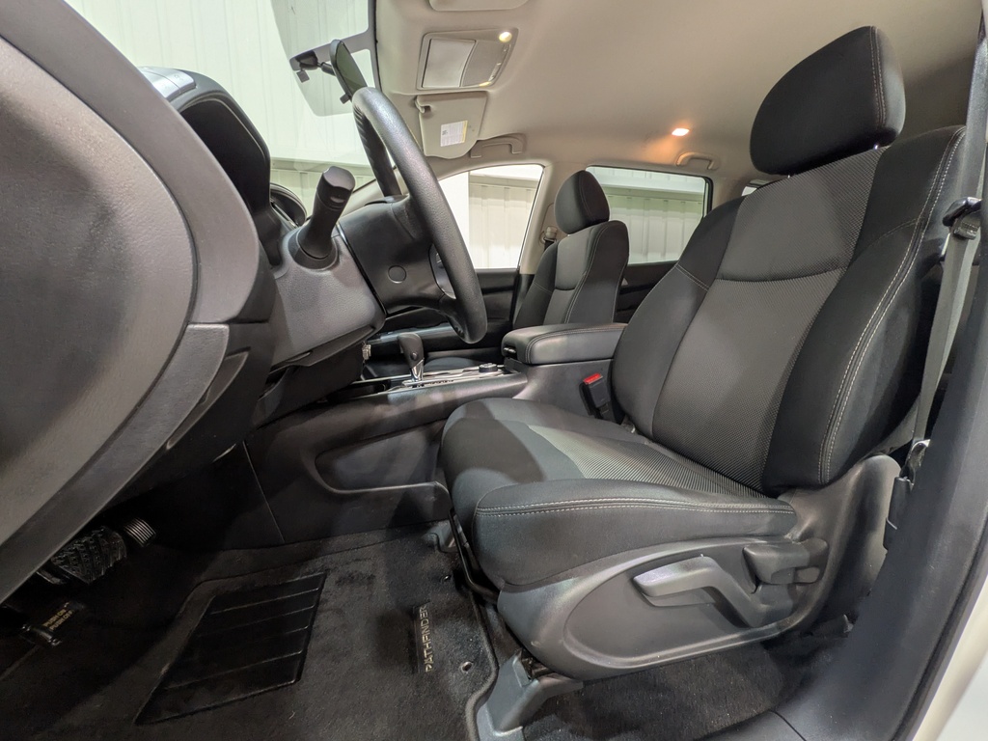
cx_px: 494
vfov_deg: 85.7
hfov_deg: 102.1
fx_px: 400
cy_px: 370
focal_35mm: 14
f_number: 2.2
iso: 68
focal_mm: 1.83
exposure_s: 1/24
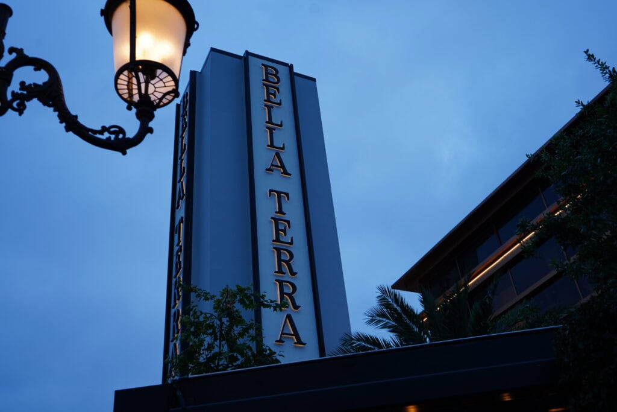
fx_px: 617
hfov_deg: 53.1
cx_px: 308
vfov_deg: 36.9
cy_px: 206
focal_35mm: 36
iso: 100
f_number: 4.5
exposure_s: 1/50
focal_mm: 36
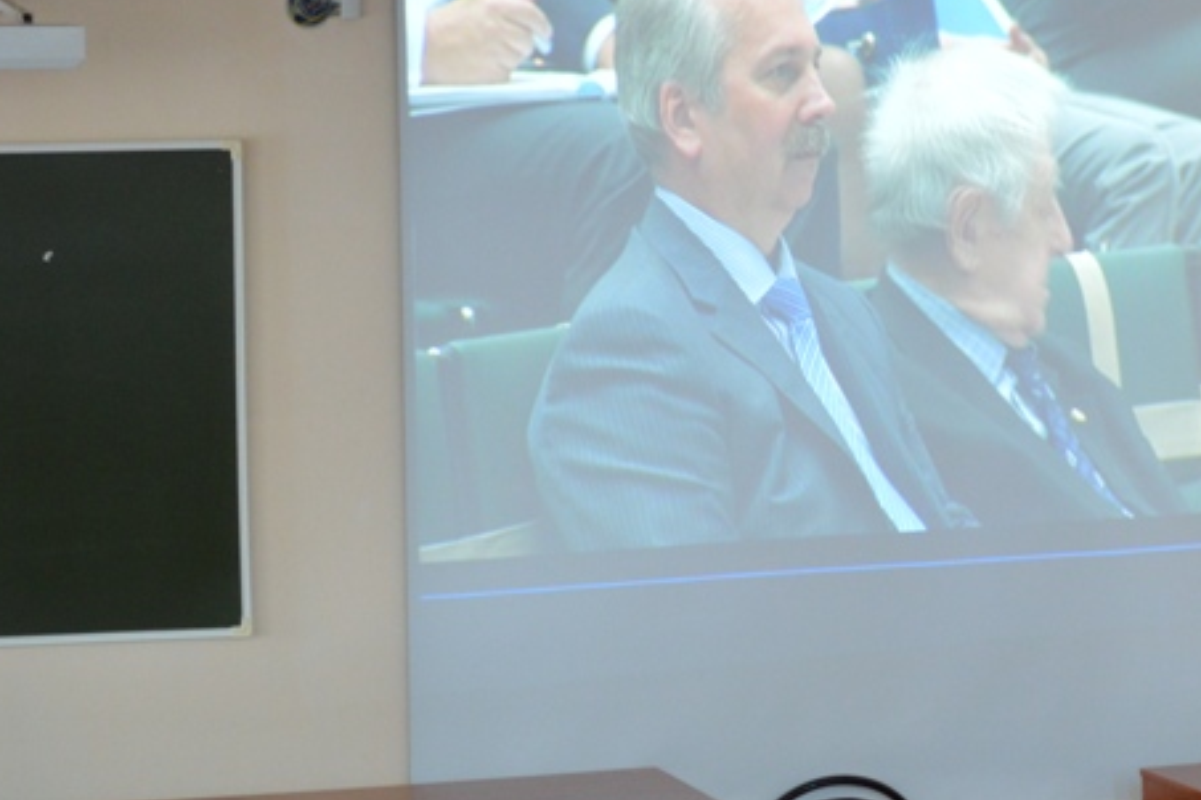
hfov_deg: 11.2
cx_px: 1116
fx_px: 6075
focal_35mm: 182
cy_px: 626
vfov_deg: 7.5
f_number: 5.6
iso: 1100
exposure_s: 1/15
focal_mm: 55
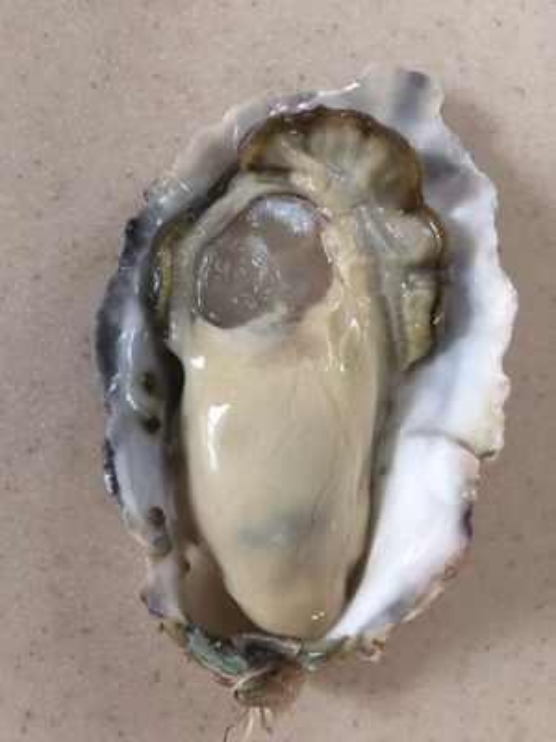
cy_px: 371
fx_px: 621
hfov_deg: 48.2
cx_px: 278
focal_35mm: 29
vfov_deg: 61.7
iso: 50
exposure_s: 1/15
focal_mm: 4.15
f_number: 2.2
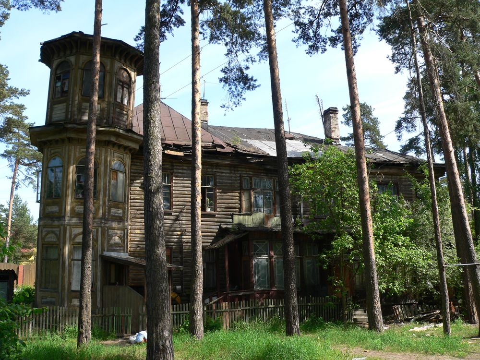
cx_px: 240
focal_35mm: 36
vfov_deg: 39.7
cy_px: 180
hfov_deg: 51.4
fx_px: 499
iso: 80
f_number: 4
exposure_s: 1/200
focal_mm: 6
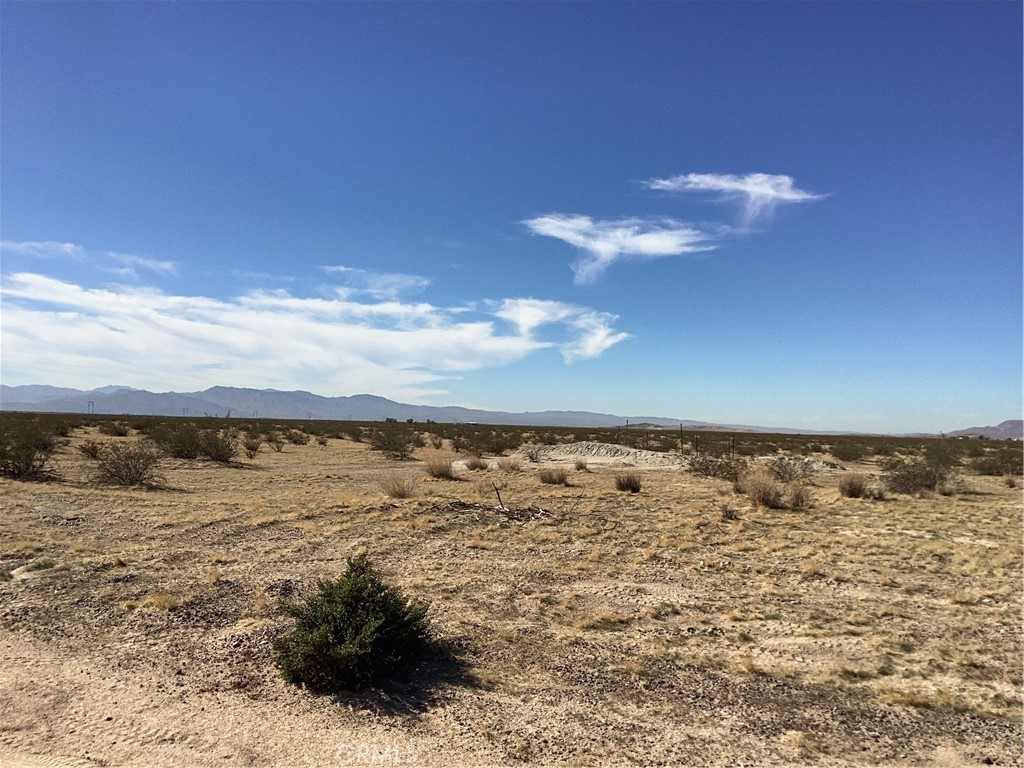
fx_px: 917
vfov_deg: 45.4
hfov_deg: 58.4
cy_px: 384
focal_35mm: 31
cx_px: 512
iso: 25
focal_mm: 3.3
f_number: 2.4
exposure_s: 1/2551
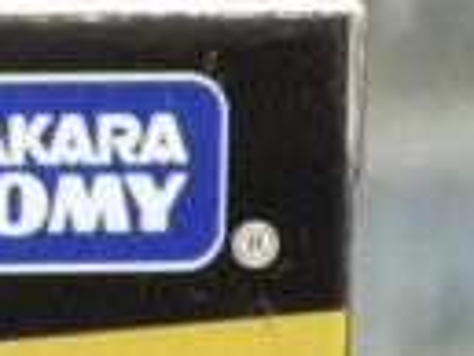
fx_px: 4824
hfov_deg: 5.4
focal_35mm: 352
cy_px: 462
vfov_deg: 4.2
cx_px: -687
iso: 1250
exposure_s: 1/25
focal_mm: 12.8
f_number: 4.2
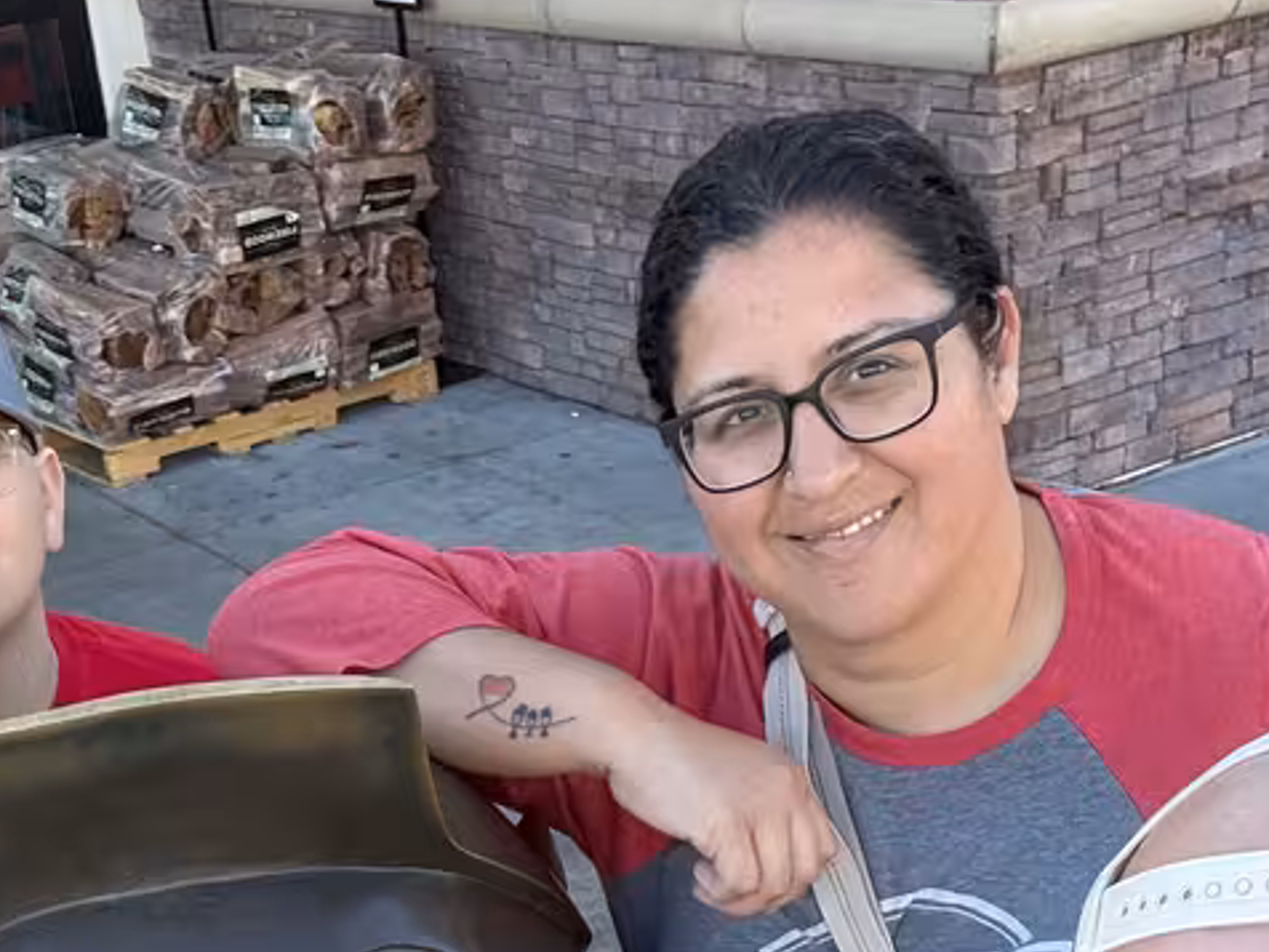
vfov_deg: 23.3
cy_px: 1112
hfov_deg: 32.9
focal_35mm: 58
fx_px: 2126
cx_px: 421
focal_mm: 2.69
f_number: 1.9
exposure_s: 1/122
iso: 20
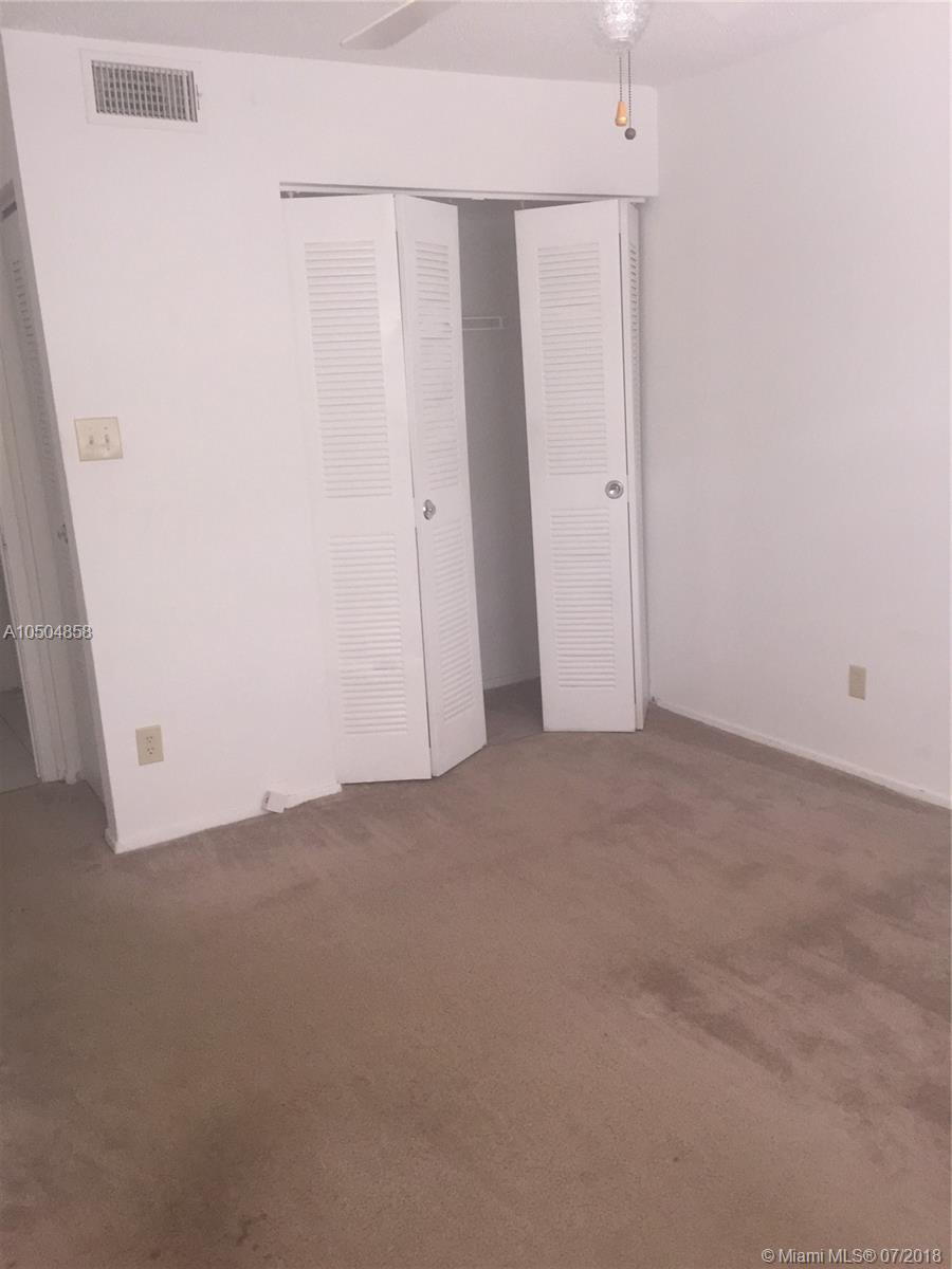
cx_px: 476
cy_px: 634
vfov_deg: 61.7
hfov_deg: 48.2
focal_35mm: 29
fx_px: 1063
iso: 80
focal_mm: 4.15
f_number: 2.2
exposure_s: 1/30
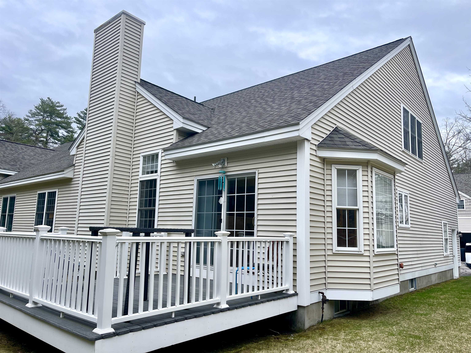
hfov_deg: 69.4
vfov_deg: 54.9
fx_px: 340
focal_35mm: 25
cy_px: 176
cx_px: 236
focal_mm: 5.1
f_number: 1.6
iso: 32
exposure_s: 1/930
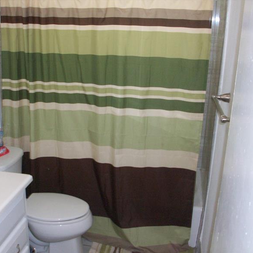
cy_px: 128
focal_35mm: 41
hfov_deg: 40.7
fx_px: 339
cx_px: 98
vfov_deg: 40.9
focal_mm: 5.7
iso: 160
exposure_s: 1/60
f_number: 2.8
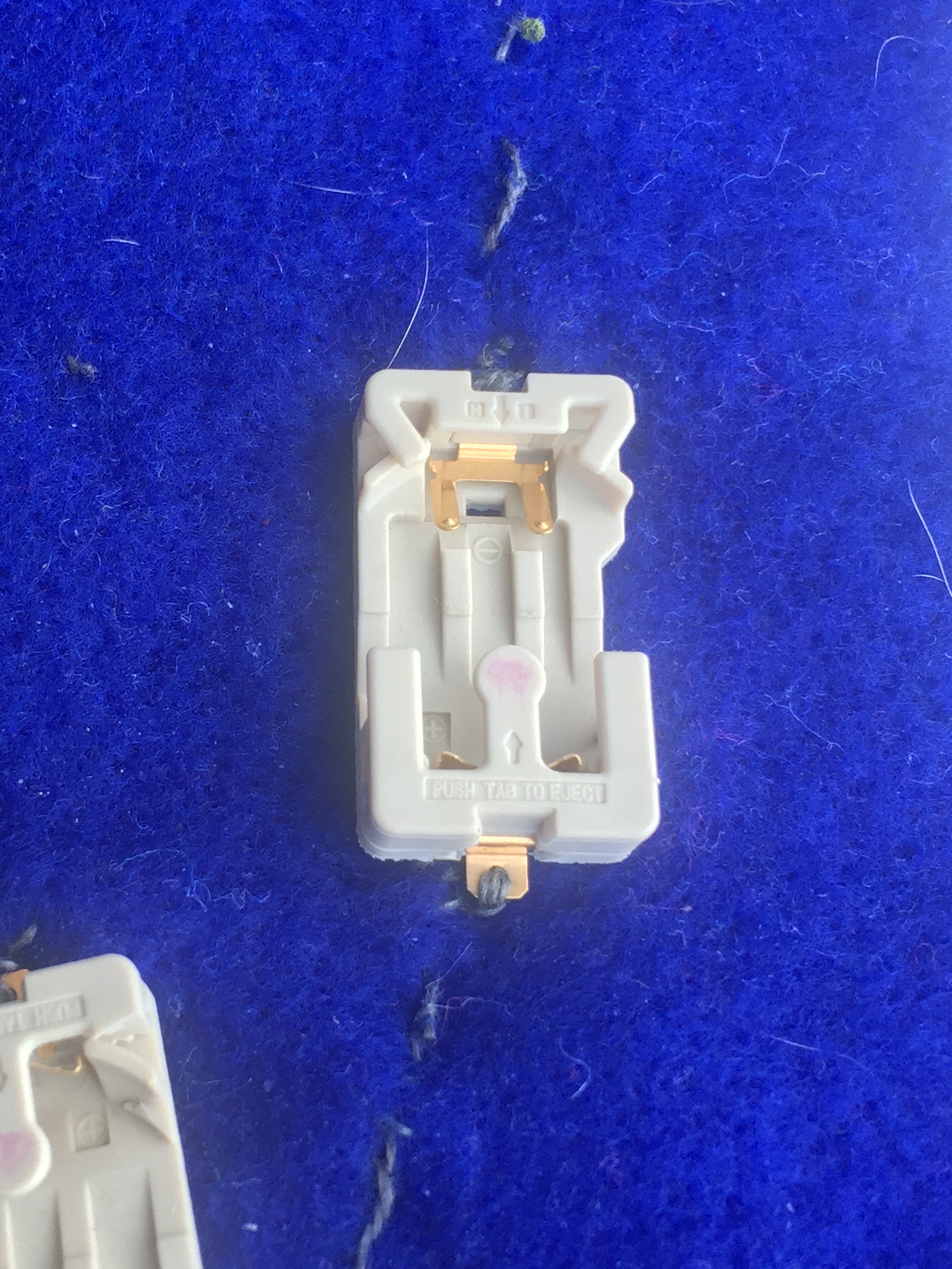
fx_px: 1980
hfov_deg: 26.7
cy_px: 549
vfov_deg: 35.5
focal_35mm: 54
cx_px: 229
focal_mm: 4.15
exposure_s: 1/120
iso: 50
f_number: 2.2
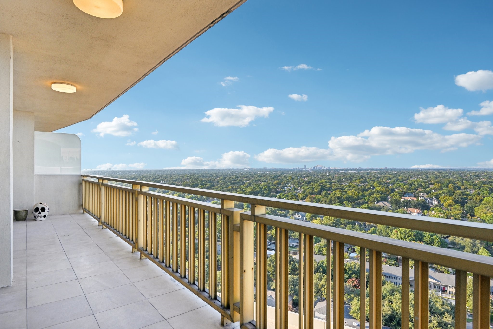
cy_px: 164
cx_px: 246
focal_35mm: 20
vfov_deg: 61.9
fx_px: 274
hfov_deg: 84.0
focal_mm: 20
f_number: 8
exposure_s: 1/640
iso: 400
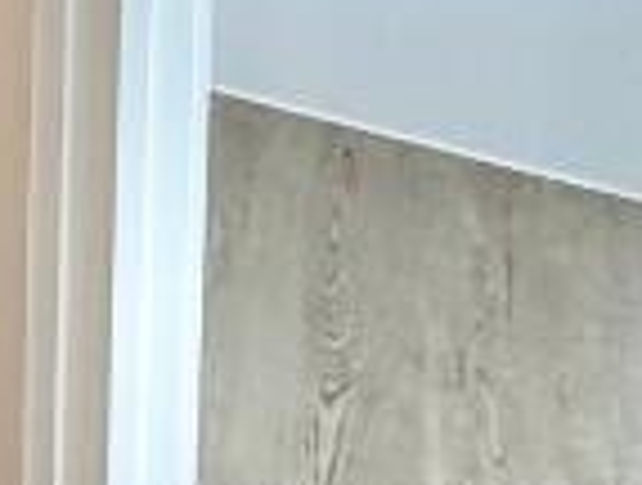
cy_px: -885
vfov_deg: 10.9
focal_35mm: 100
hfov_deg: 17.4
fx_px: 1859
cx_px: -350
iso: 320
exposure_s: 1/77
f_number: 2.2
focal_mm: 2.22
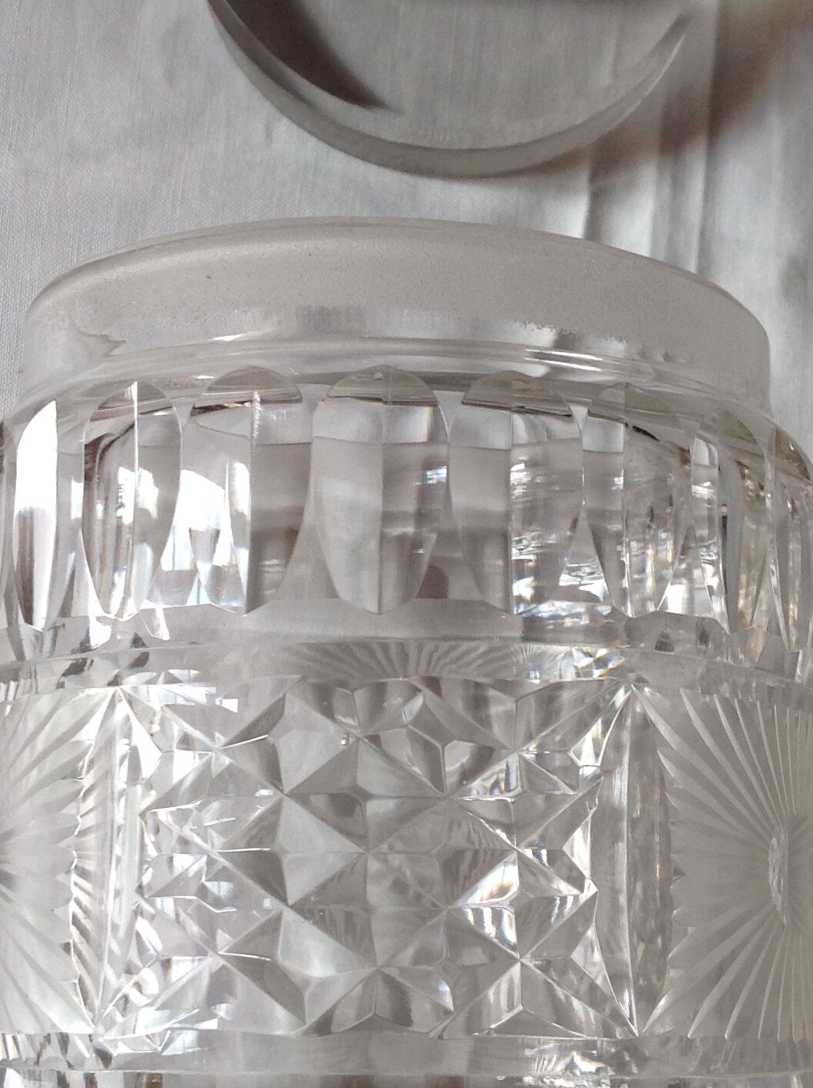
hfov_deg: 22.9
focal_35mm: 64
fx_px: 2010
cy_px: 594
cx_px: 468
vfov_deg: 30.3
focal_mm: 4.28
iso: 50
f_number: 2.4
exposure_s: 1/120
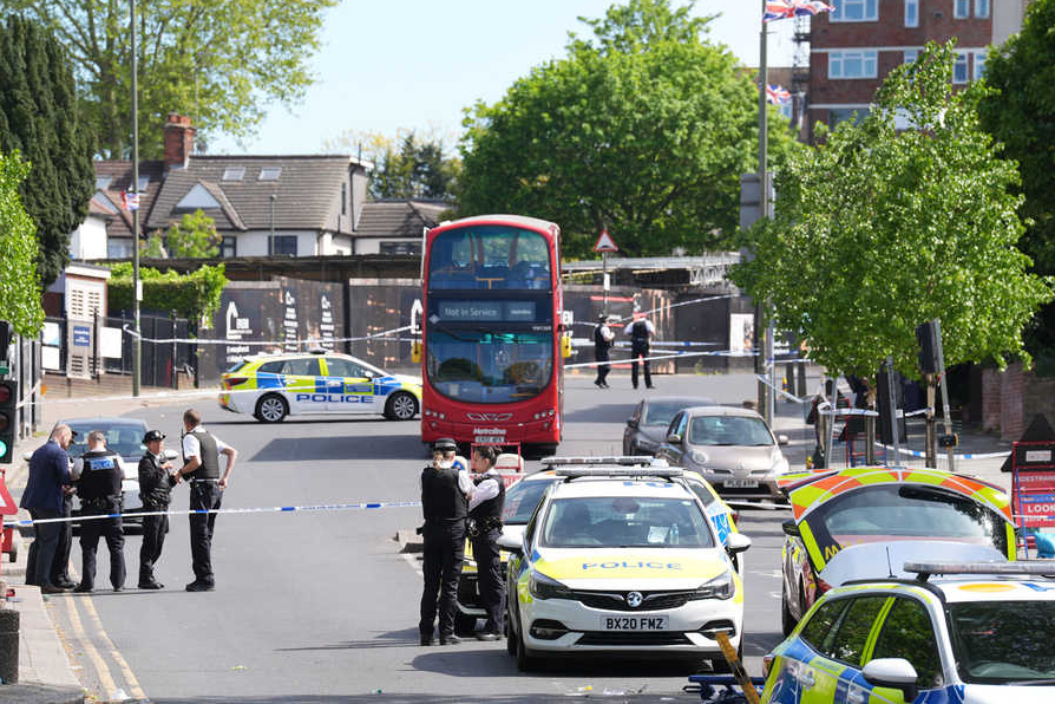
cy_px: 399
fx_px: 6710
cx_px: 480
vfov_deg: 6.0
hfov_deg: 9.0
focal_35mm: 229
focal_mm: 200
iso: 320
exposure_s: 1/400
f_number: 8
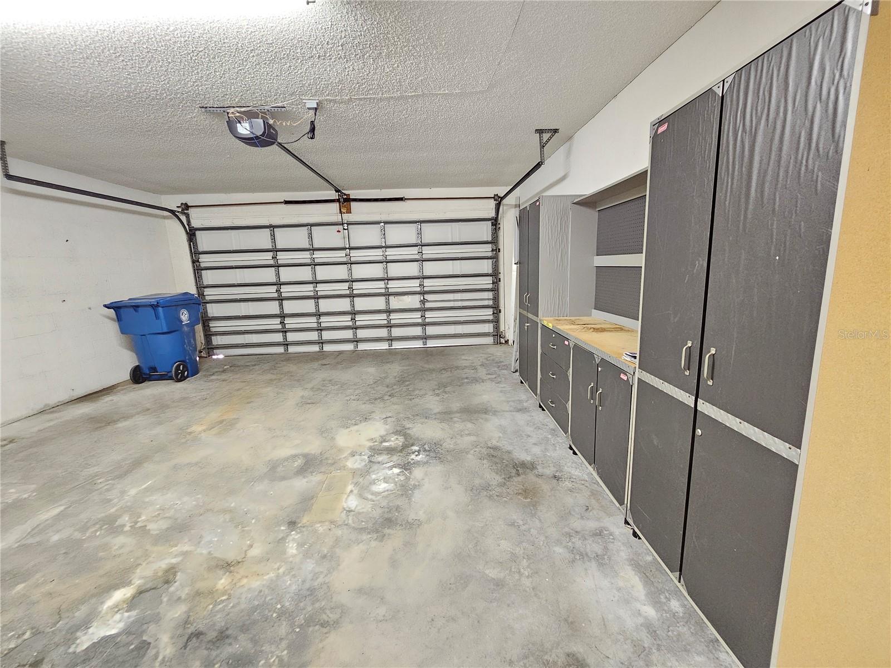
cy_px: 334
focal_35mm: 13
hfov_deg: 106.2
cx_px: 446
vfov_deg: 89.9
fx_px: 335
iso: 800
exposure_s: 1/24
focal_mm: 2.2
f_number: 2.2
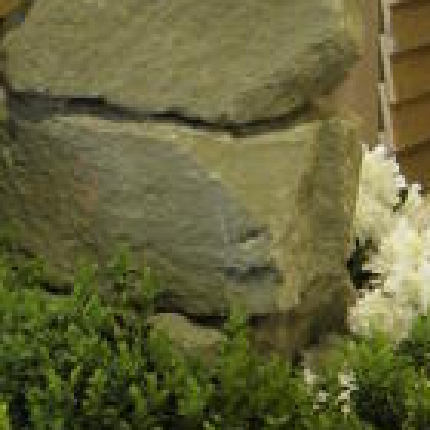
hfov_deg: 11.3
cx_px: 418
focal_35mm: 153
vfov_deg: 11.2
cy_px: -77
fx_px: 2150
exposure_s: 1/10
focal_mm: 6.85
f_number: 3.2
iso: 125
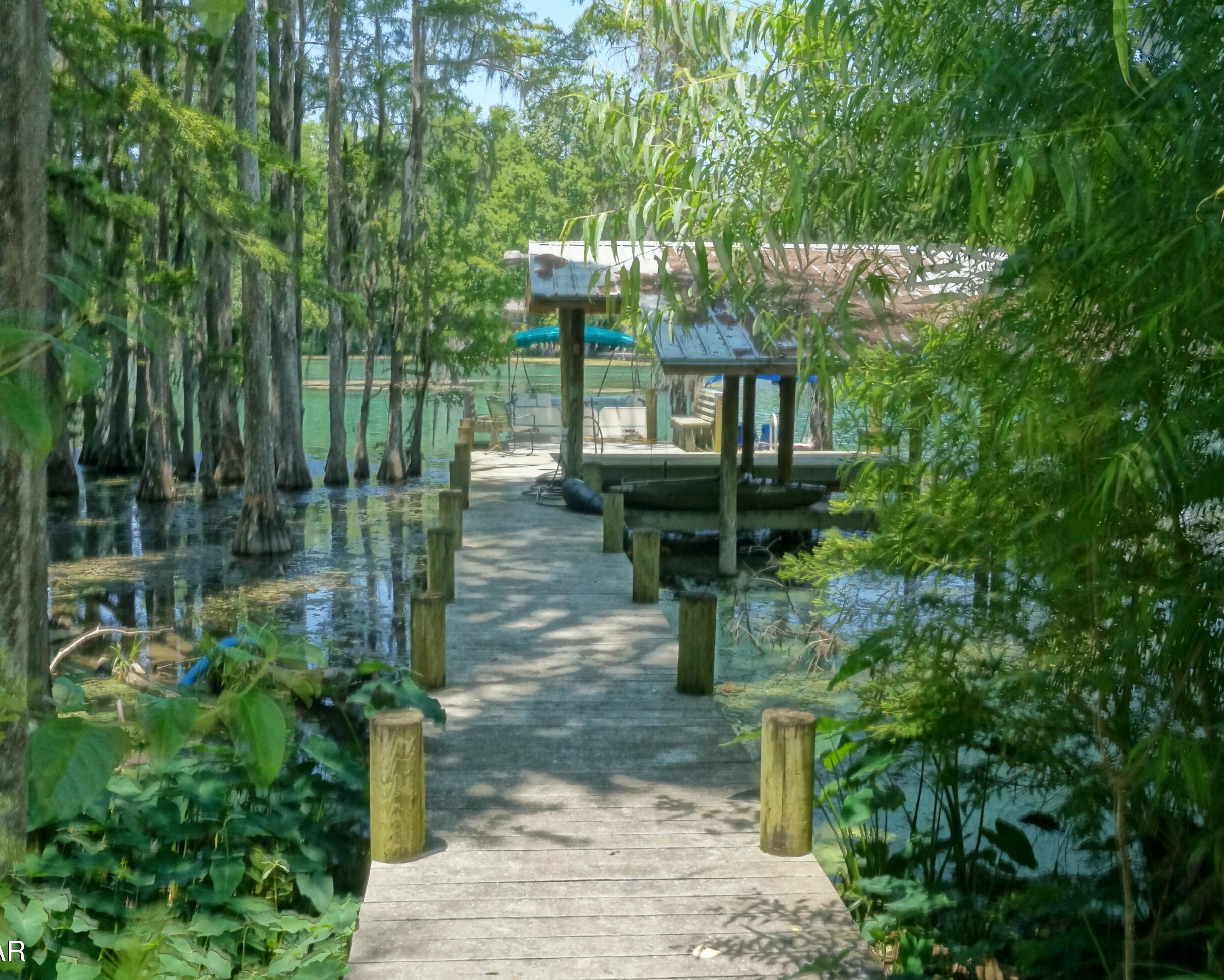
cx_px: 609
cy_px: 497
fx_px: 1377
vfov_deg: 39.2
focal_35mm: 38
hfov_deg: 47.9
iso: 3200
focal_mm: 22
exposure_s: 1/400
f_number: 16
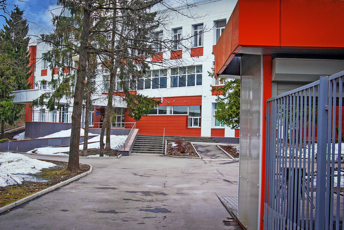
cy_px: 105
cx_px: 146
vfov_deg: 27.1
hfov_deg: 39.5
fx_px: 478
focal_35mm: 50
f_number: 6.3
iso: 200
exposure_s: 1/125
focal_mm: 28
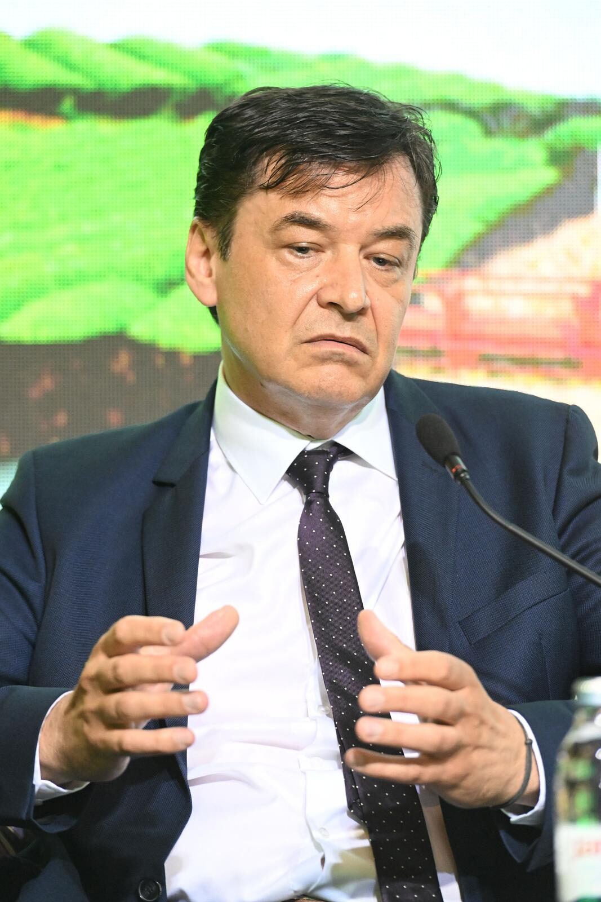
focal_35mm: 200
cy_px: 451
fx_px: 5007
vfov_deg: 10.3
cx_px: 300
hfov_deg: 6.9
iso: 6400
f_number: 4
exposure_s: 1/160
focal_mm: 200
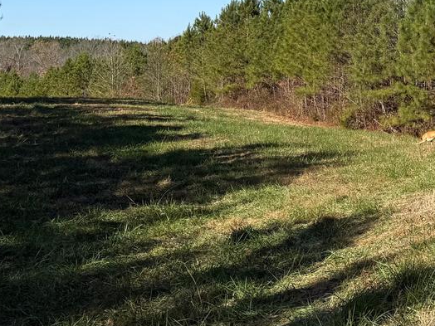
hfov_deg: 25.7
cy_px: 7
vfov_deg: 21.5
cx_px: 547
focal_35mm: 66
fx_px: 829
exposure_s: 1/3759
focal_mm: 6.76
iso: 80
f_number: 1.78
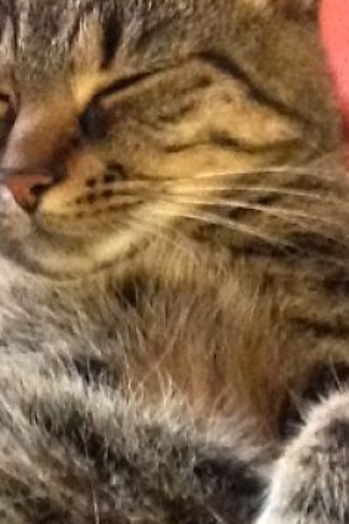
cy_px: 346
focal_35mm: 83
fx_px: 1207
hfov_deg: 16.3
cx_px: 61
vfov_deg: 24.4
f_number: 2.4
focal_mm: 2.18
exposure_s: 1/15
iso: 1000
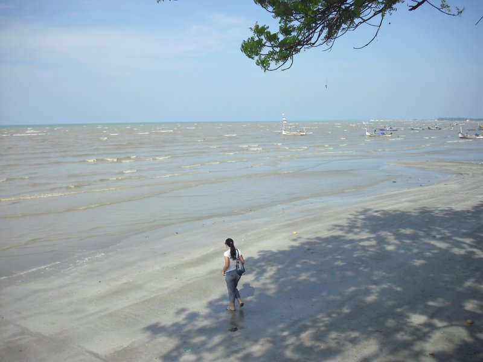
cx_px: 242
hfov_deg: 49.0
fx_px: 530
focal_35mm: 38
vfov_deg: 37.7
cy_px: 181
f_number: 8
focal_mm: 6.2
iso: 100
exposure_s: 1/250
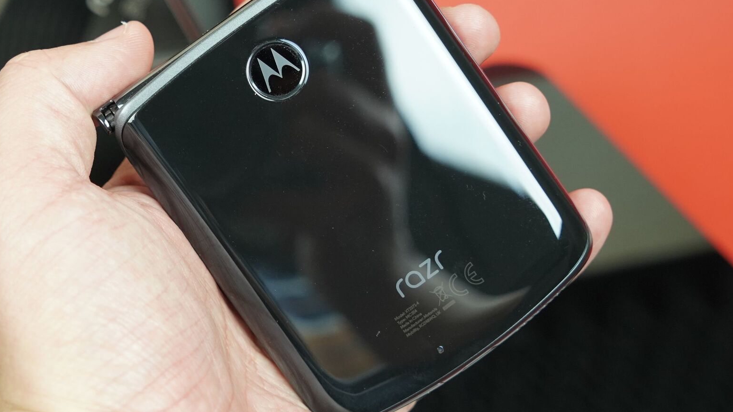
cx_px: 305
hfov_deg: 39.7
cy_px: 157
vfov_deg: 23.0
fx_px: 1011
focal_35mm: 52
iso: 2000
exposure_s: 1/200
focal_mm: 40
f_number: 5.6
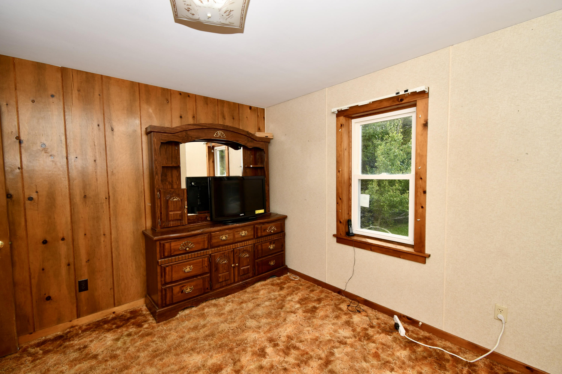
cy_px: 187
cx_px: 281
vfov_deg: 77.3
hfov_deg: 100.4
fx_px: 234
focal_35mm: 15
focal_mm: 10
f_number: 6.3
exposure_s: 1/200
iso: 200
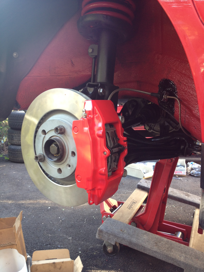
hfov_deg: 40.7
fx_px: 275
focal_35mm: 35
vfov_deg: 52.6
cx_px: 102
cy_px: 136
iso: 80
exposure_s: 1/30
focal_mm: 4.28
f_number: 2.4
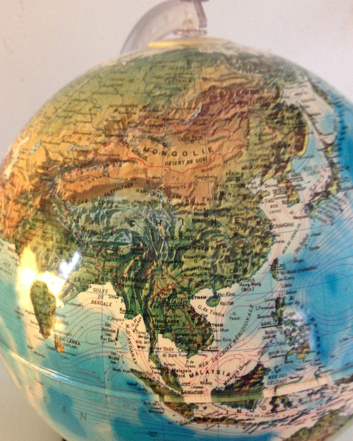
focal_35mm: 37
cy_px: 217
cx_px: 176
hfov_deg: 40.1
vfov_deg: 49.1
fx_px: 483
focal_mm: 4.28
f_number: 2.4
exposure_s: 1/17
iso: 320
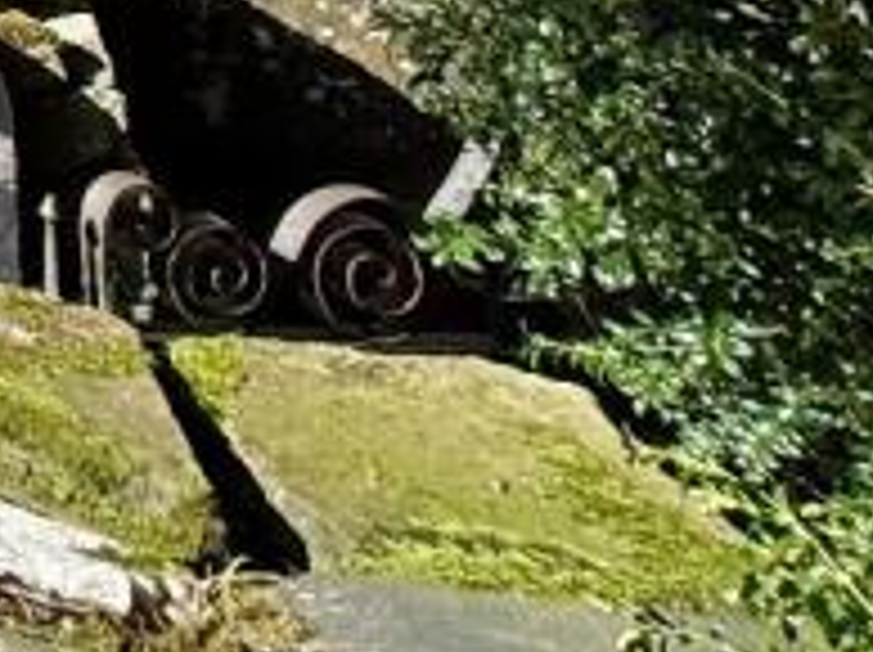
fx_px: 1864
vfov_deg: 14.6
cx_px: -1413
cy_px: -818
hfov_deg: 13.6
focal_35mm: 74
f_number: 2.2
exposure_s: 1/1068
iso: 50
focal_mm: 2.22
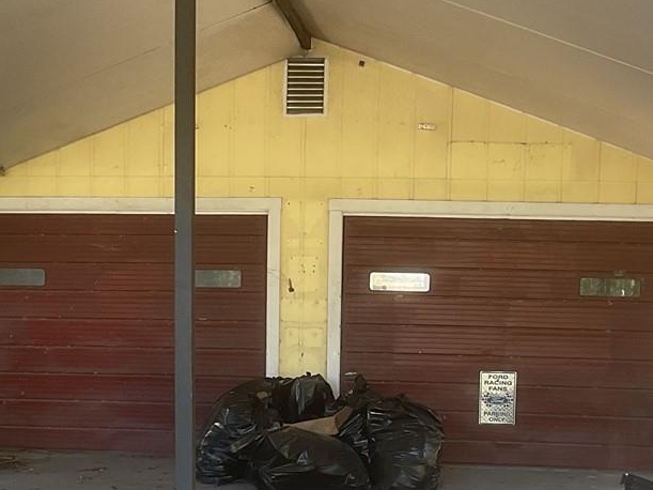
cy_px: 398
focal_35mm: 76
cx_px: 358
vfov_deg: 19.2
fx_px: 1433
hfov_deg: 25.7
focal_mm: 3
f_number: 1.8
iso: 50
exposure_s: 1/120
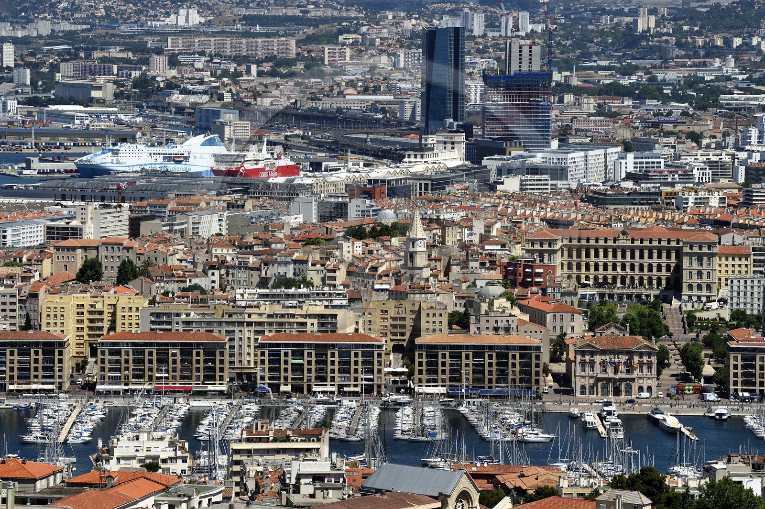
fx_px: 3185
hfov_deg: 13.7
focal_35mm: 150
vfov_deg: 9.1
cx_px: 382
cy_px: 254
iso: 200
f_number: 10
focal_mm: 150
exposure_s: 1/640
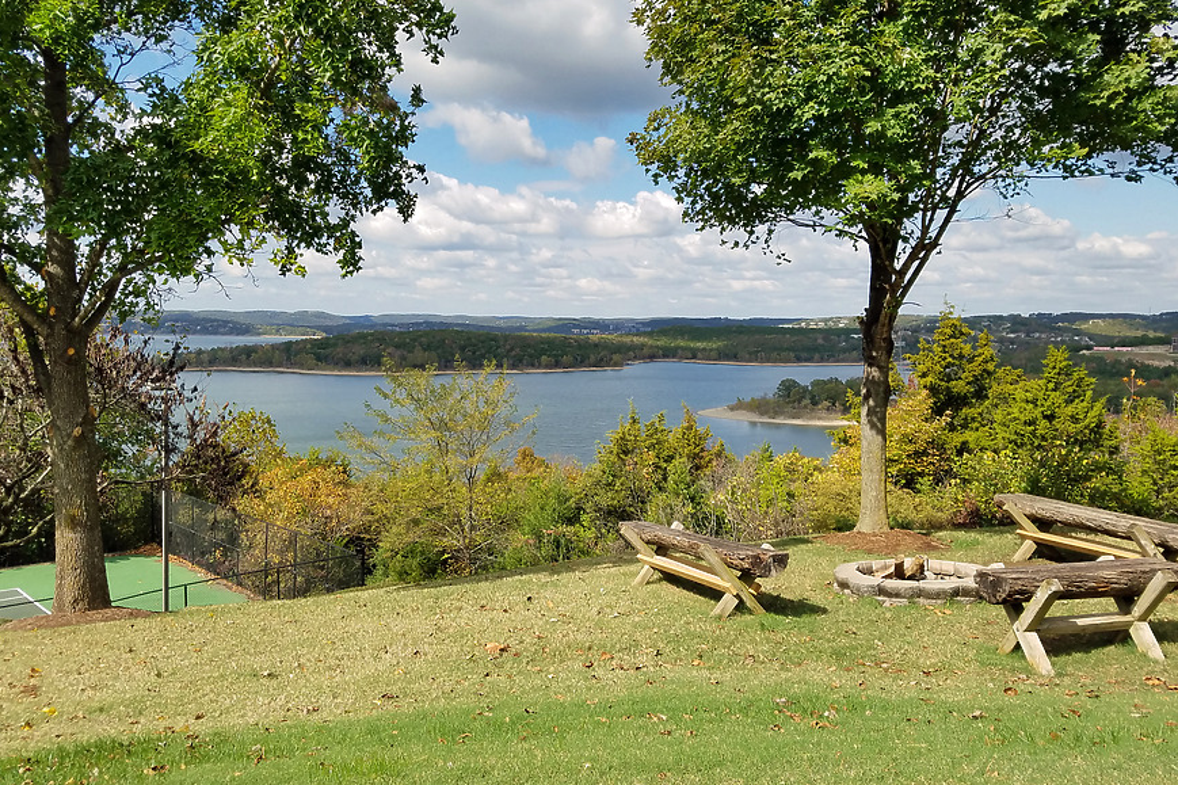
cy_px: 367
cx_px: 584
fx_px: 916
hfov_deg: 65.5
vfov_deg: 46.4
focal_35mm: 28
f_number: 1.7
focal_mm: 4.2
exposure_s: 1/2536
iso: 50
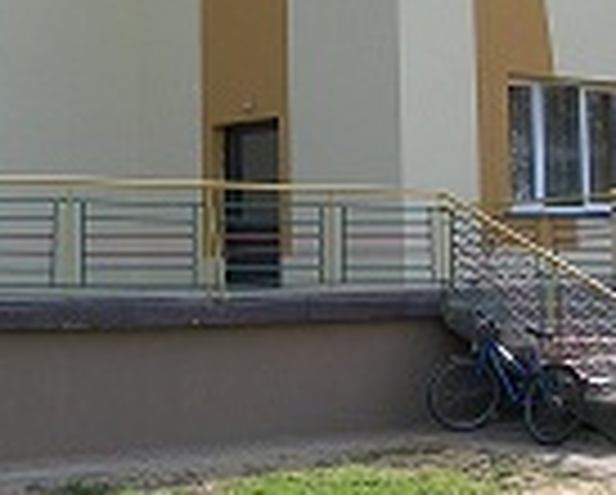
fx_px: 1899
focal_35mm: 104
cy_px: 45
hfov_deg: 18.4
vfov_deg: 14.7
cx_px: 261
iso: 50
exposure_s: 1/218
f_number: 4.8
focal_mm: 7.8
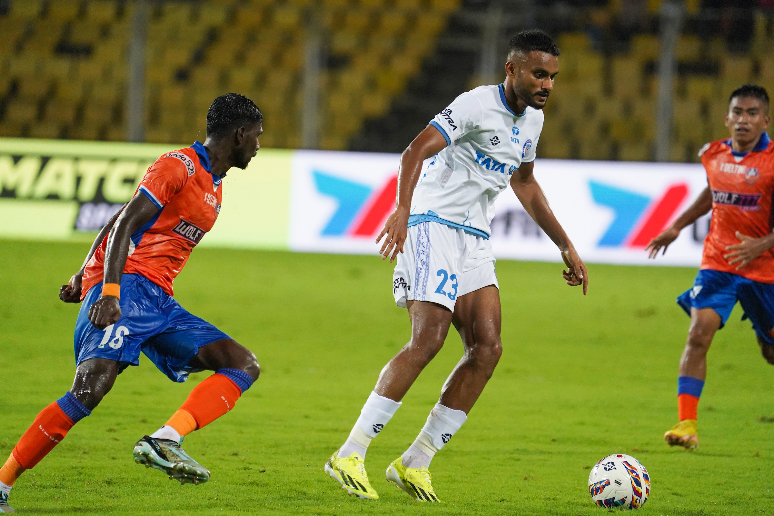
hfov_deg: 4.1
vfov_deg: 2.7
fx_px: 10749
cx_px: 387
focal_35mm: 500
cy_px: 258
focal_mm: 500
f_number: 6.3
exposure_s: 1/800
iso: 6400
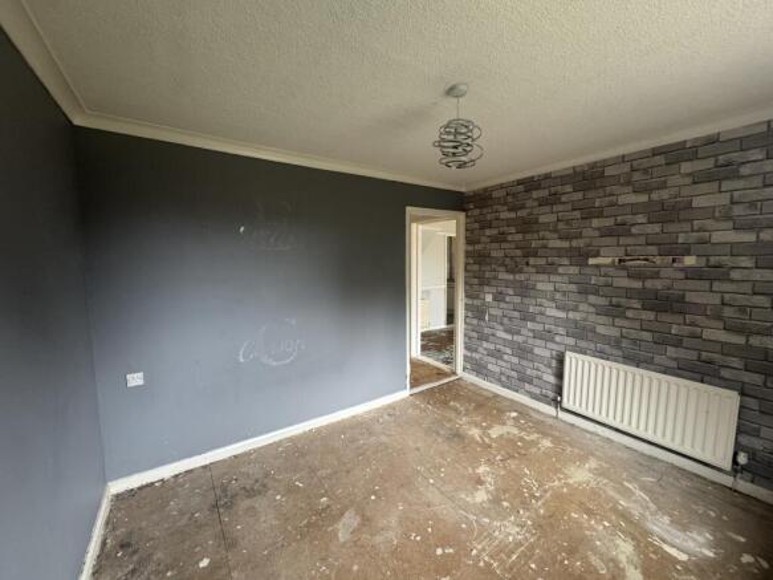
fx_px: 313
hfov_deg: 102.1
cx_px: 386
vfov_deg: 85.7
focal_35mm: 14
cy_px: 290
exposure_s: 1/80
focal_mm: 2.22
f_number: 2.2
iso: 320
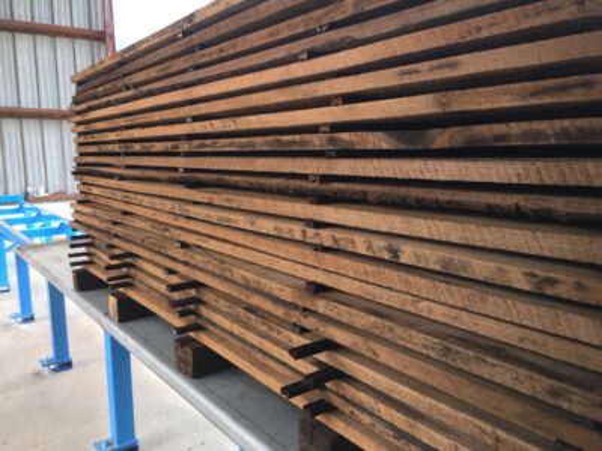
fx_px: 504
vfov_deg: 48.2
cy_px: 226
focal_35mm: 29
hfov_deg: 61.7
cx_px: 301
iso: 40
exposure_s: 1/120
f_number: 2.2
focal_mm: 4.15
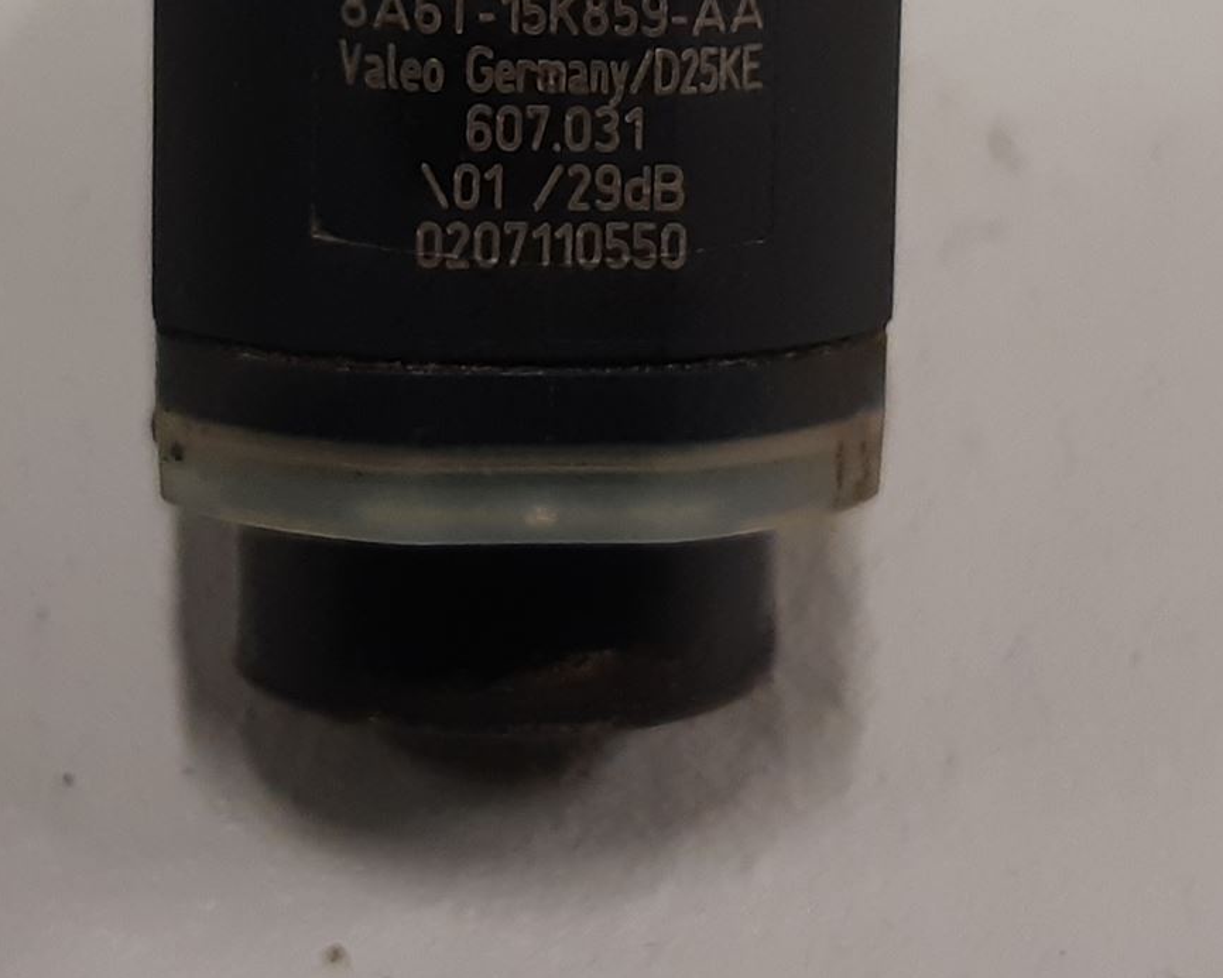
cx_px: 627
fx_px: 2172
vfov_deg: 24.3
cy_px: 11
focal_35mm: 60
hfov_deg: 31.4
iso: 125
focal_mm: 3.93
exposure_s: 1/50
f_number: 1.7
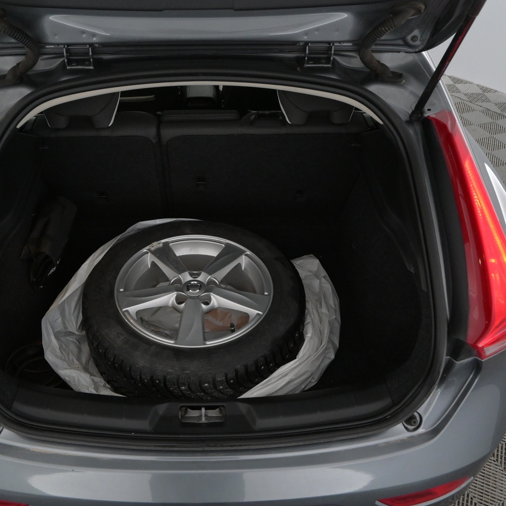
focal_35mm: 31
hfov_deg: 52.2
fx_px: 513
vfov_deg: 52.5
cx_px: 207
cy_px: 253
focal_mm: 16
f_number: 5
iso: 2500
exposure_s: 1/100
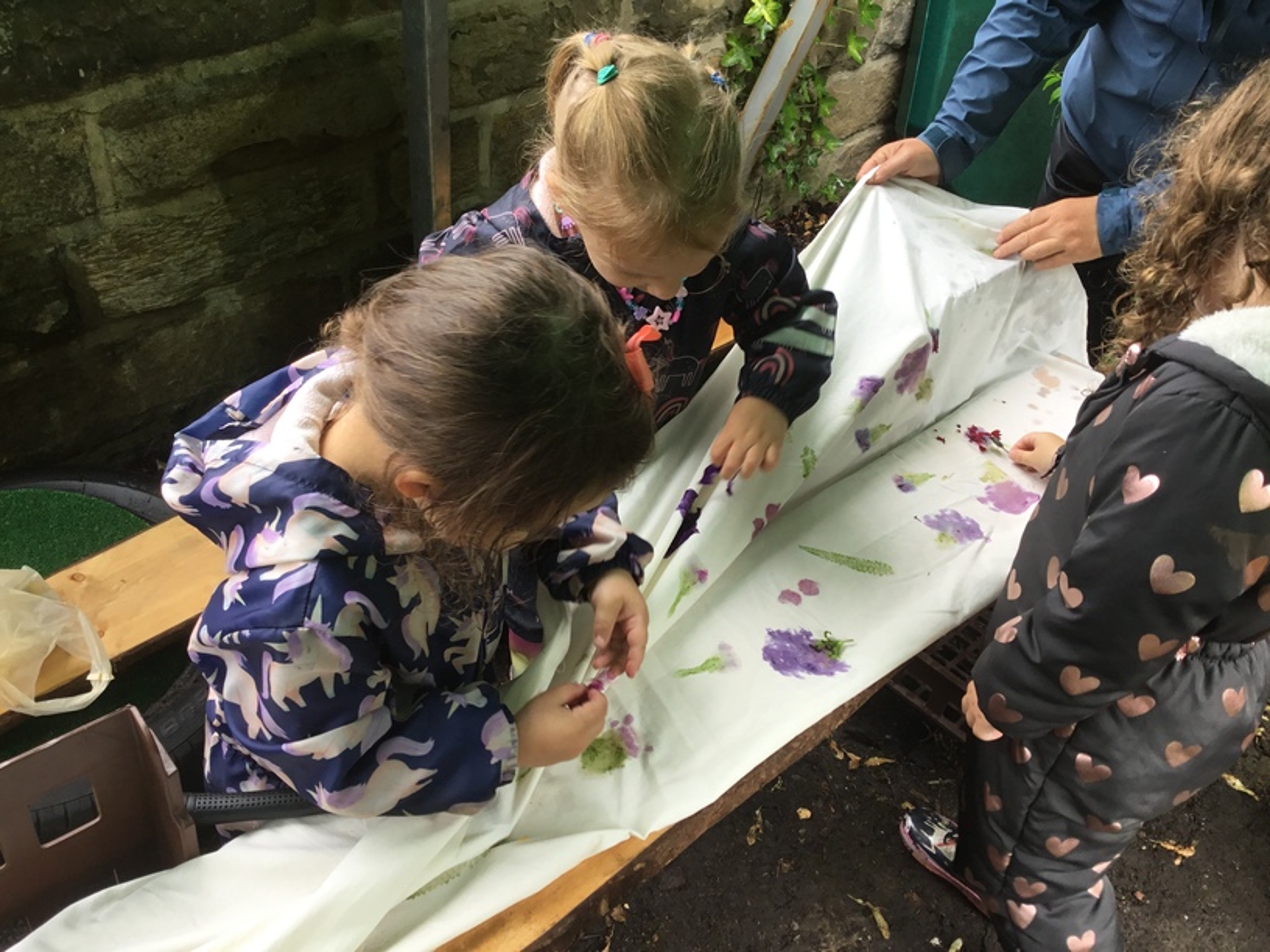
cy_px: 476
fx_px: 1137
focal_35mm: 31
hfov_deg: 58.4
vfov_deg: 45.4
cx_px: 635
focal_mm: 3.3
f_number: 2.4
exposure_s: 1/50
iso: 25
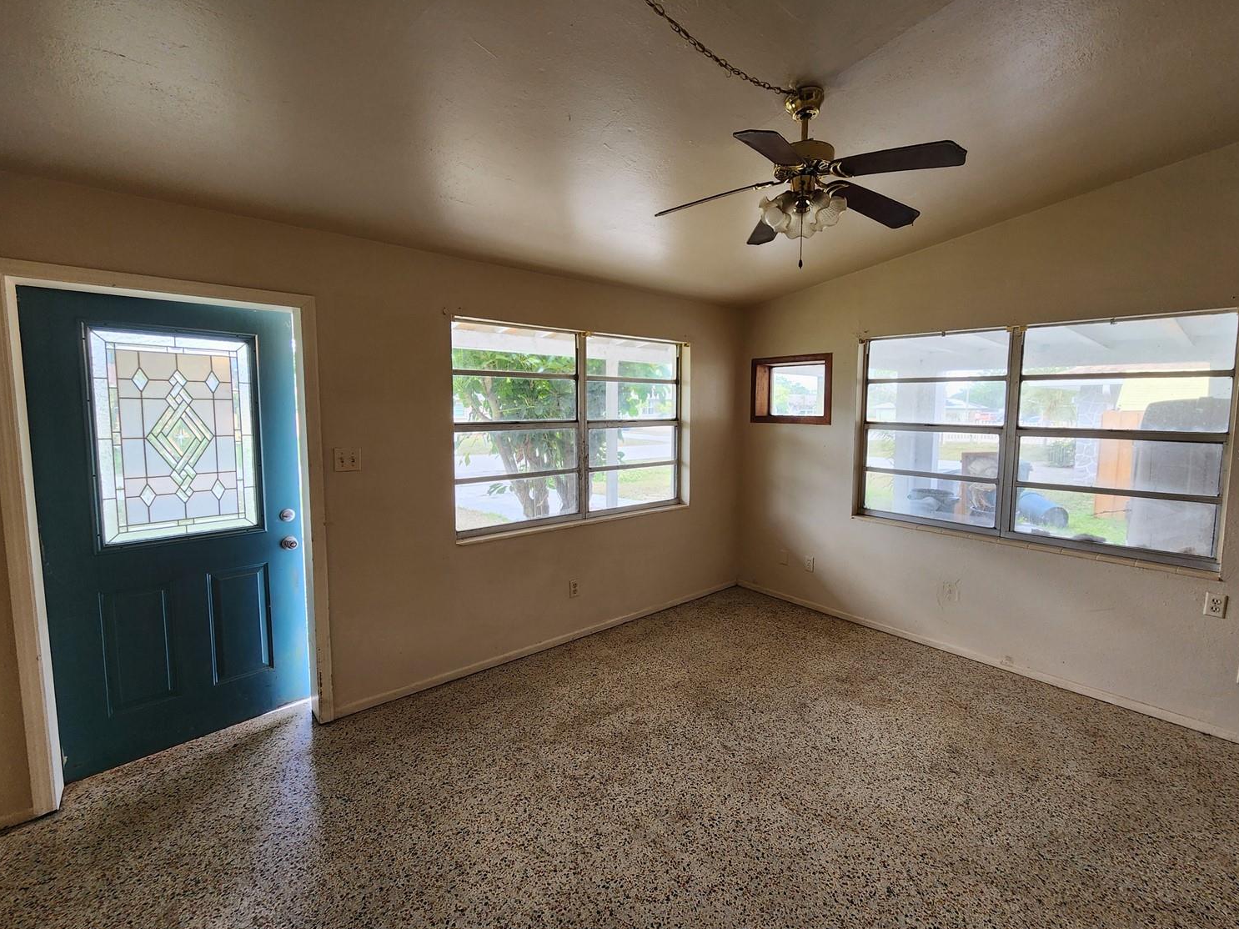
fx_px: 501
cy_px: 454
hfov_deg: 102.0
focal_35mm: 14
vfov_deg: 85.6
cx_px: 650
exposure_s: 1/60
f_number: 2.2
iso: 125
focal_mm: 2.2
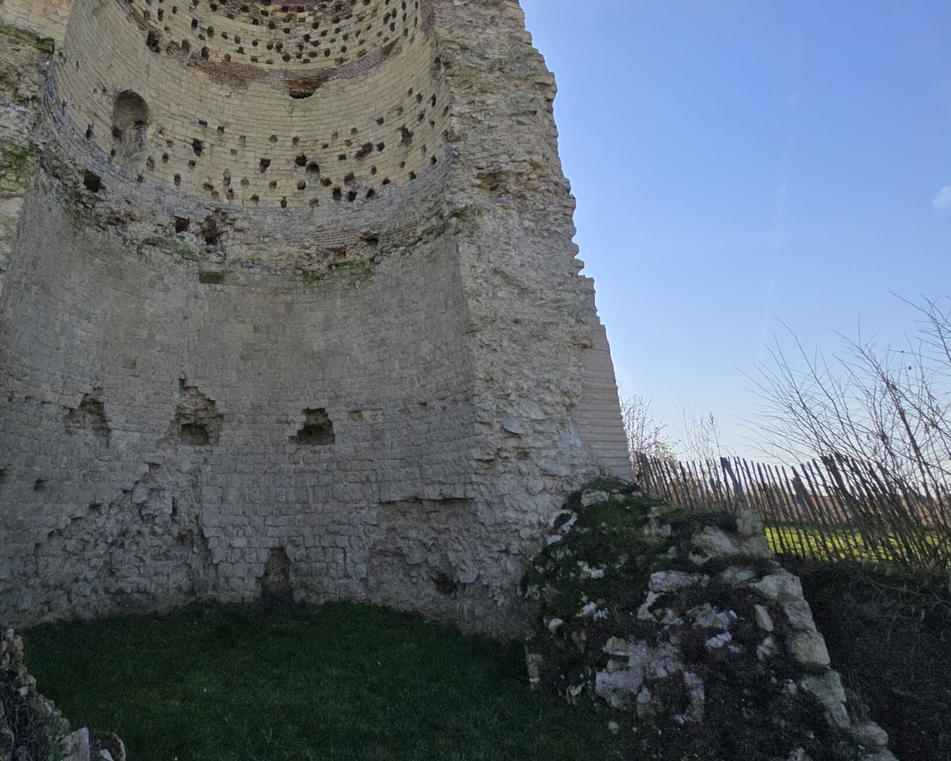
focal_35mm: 20
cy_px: 229
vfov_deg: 65.5
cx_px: 331
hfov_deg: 78.2
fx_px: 563
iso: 50
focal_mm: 2.2
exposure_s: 1/1645
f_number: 2.2
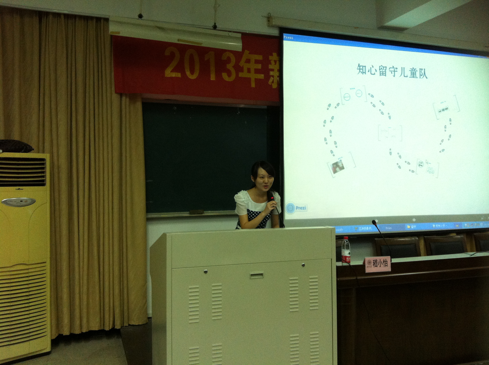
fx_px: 494
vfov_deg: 40.6
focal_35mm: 35
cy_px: 182
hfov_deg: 52.7
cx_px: 244
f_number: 2.8
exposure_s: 1/17
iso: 200
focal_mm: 3.85
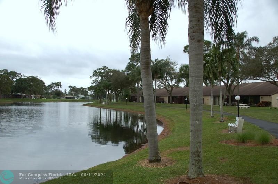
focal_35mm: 33
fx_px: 254
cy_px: 92
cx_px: 139
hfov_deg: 57.3
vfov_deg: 39.9
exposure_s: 1/500
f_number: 6.3
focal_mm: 22
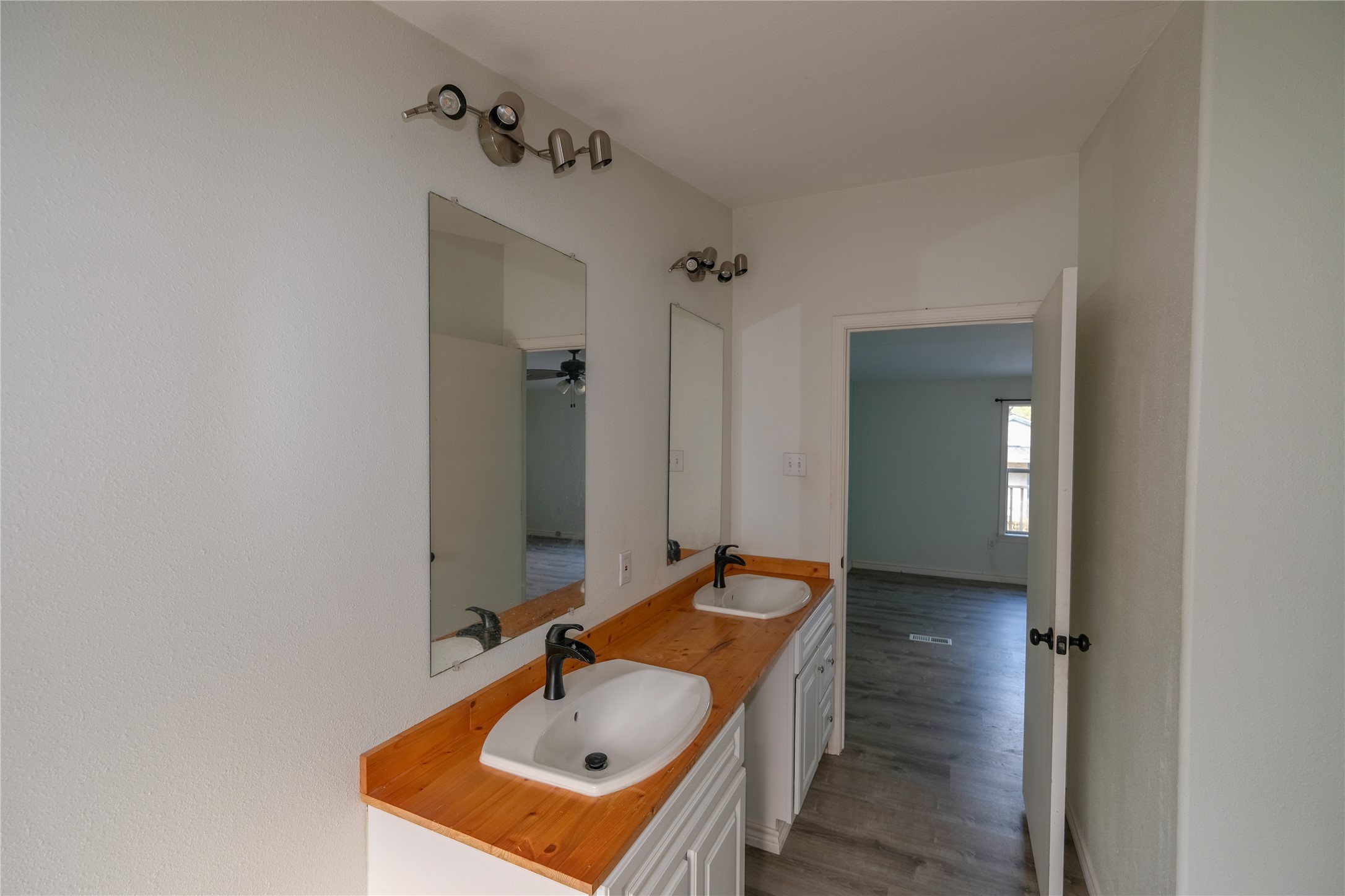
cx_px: 672
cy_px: 448
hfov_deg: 100.4
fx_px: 560
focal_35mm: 15
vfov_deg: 77.3
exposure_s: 1/30
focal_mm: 10
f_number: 4
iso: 160
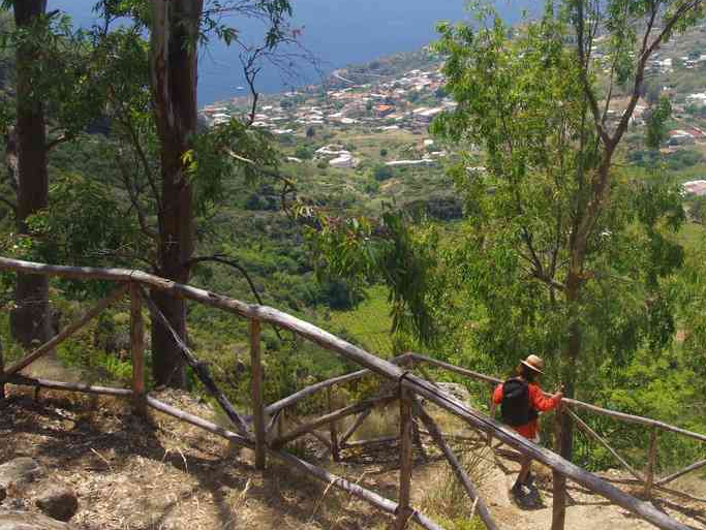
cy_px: 197
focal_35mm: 53
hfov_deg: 36.0
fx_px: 1075
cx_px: 466
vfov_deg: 27.6
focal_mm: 25
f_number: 11
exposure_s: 1/50
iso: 200
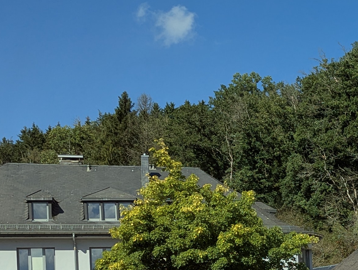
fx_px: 870
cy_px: 296
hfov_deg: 21.0
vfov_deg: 17.1
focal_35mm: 84
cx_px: 473
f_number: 1.85
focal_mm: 6.81
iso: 42
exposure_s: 1/1397
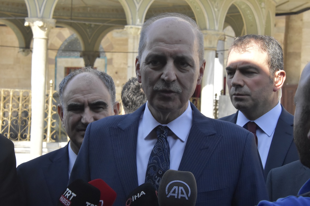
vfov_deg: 11.7
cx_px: 155
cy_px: 103
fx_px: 1007
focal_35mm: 117
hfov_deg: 17.5
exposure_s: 1/640
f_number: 14
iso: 3200
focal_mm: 78
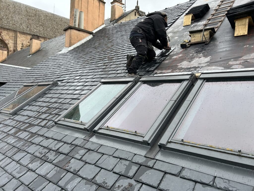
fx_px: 191
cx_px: 127
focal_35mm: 26
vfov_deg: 53.1
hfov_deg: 67.3
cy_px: 96
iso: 50
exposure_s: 1/687
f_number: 1.5
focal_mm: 5.7
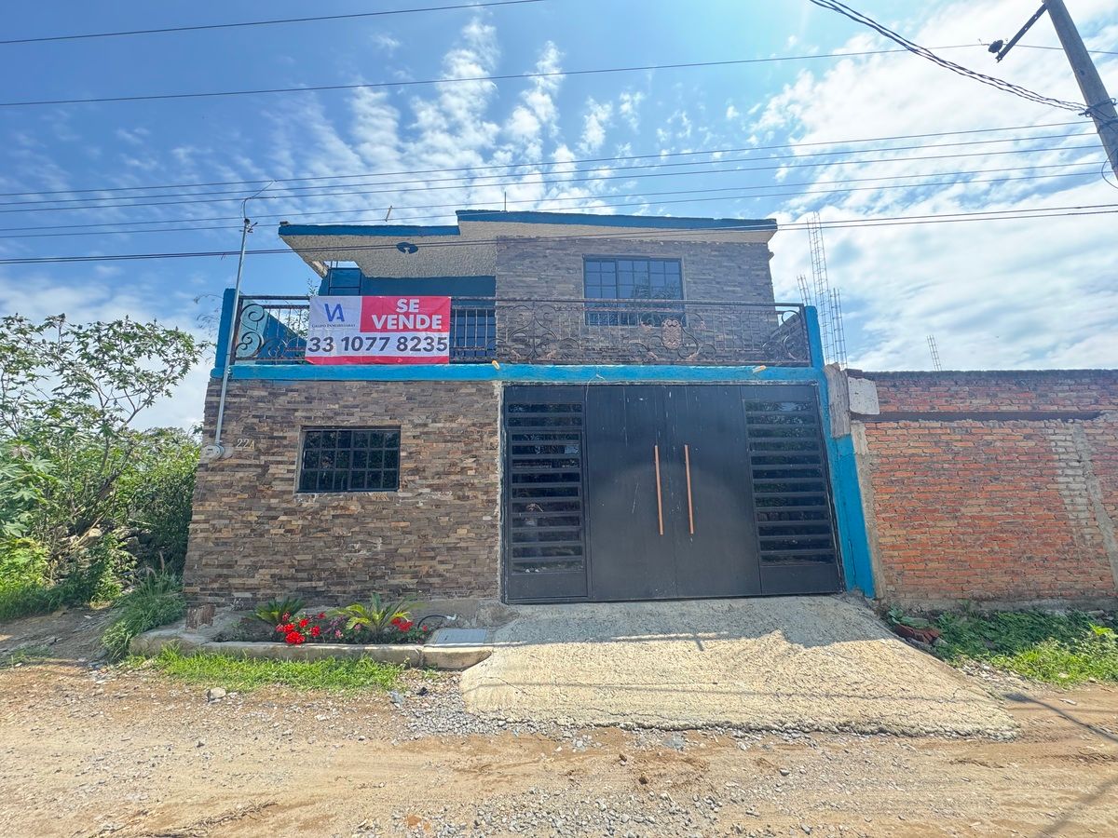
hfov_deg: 102.1
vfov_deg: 85.7
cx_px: 559
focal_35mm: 14
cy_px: 419
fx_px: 452
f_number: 2.2
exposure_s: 1/291
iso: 40
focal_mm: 2.22
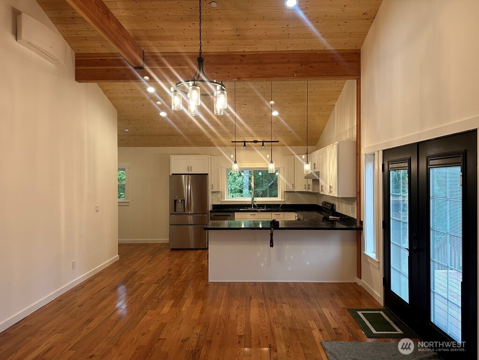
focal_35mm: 24
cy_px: 180
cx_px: 240
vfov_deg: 56.8
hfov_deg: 71.6
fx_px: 332
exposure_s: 1/120
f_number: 1.78
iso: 200
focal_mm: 6.86
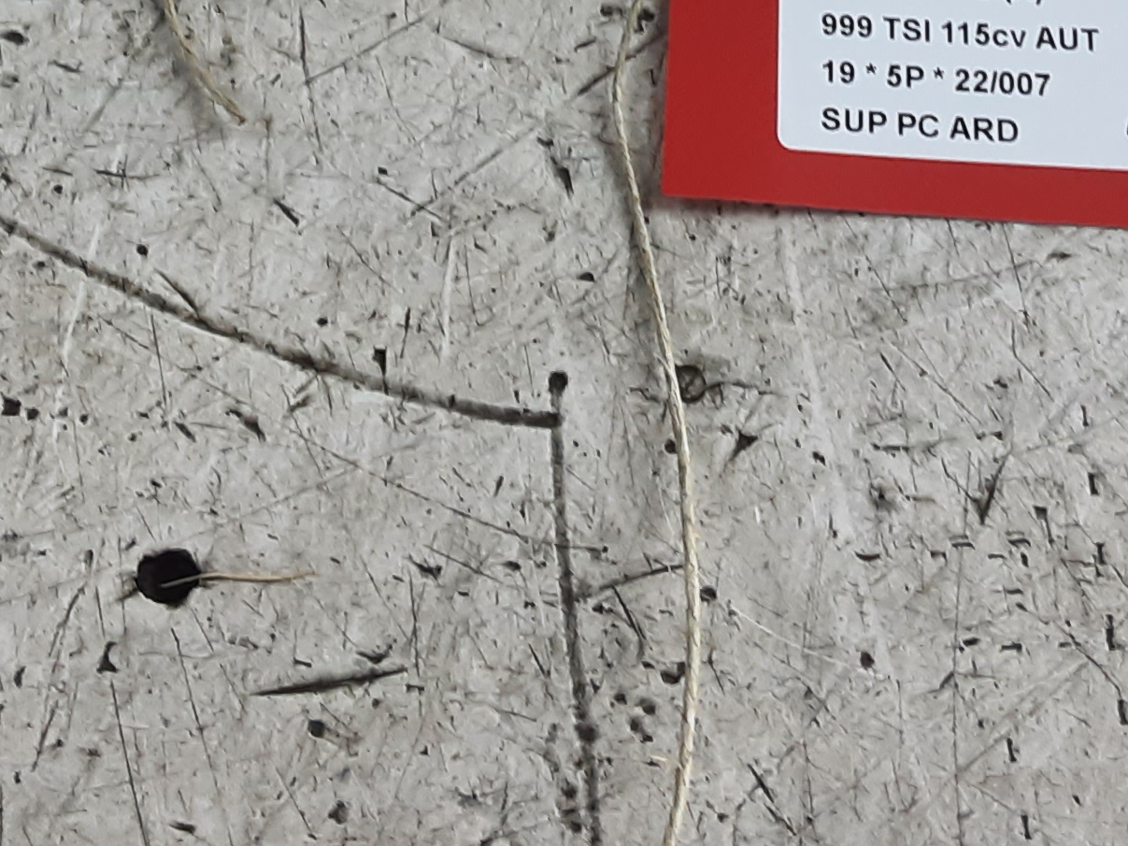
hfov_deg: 26.7
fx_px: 2379
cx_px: 573
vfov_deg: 18.7
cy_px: -249
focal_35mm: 73
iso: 125
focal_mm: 2.91
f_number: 1.9
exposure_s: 1/50
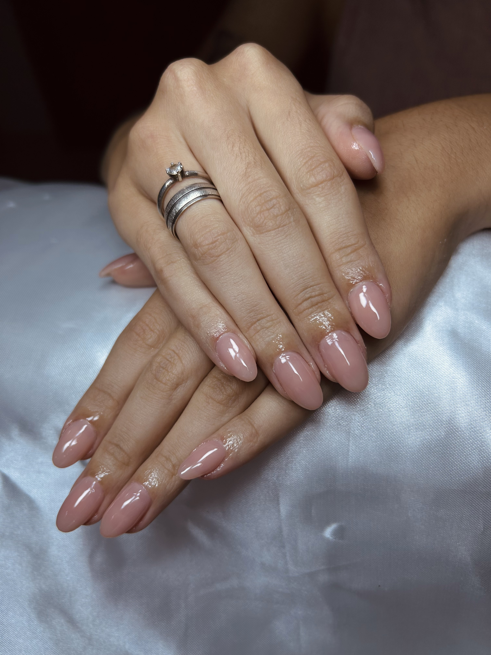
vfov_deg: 67.3
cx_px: 246
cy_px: 328
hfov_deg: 53.1
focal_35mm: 26
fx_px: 492
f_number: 1.5
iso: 50
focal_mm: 5.7
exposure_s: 1/1488
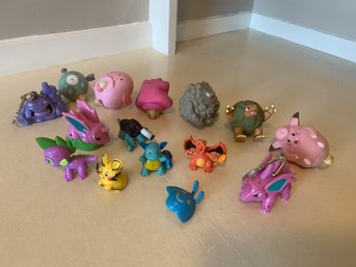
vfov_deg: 53.0
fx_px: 267
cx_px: 178
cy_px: 134
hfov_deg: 67.3
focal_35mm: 26
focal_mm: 4.25
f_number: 1.8
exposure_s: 1/60
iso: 80
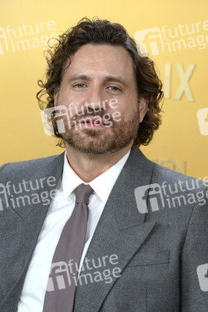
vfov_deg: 13.2
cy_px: 156
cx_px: 104
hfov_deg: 8.9
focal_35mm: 155
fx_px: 1342
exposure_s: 1/250
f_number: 6.3
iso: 2500
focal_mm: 155
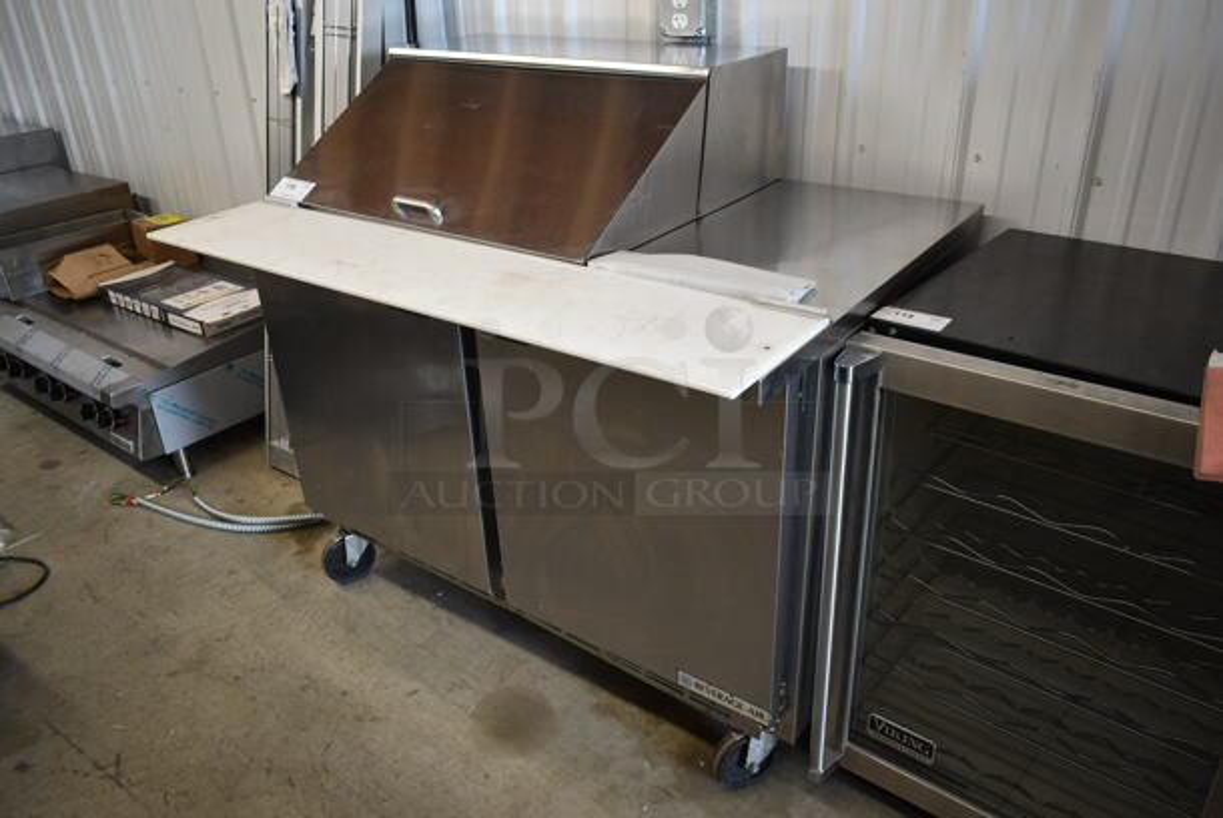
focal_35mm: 27
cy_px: 409
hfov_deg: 67.3
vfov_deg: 48.0
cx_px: 612
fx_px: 918
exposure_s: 1/30
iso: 400
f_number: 3.5
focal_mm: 18
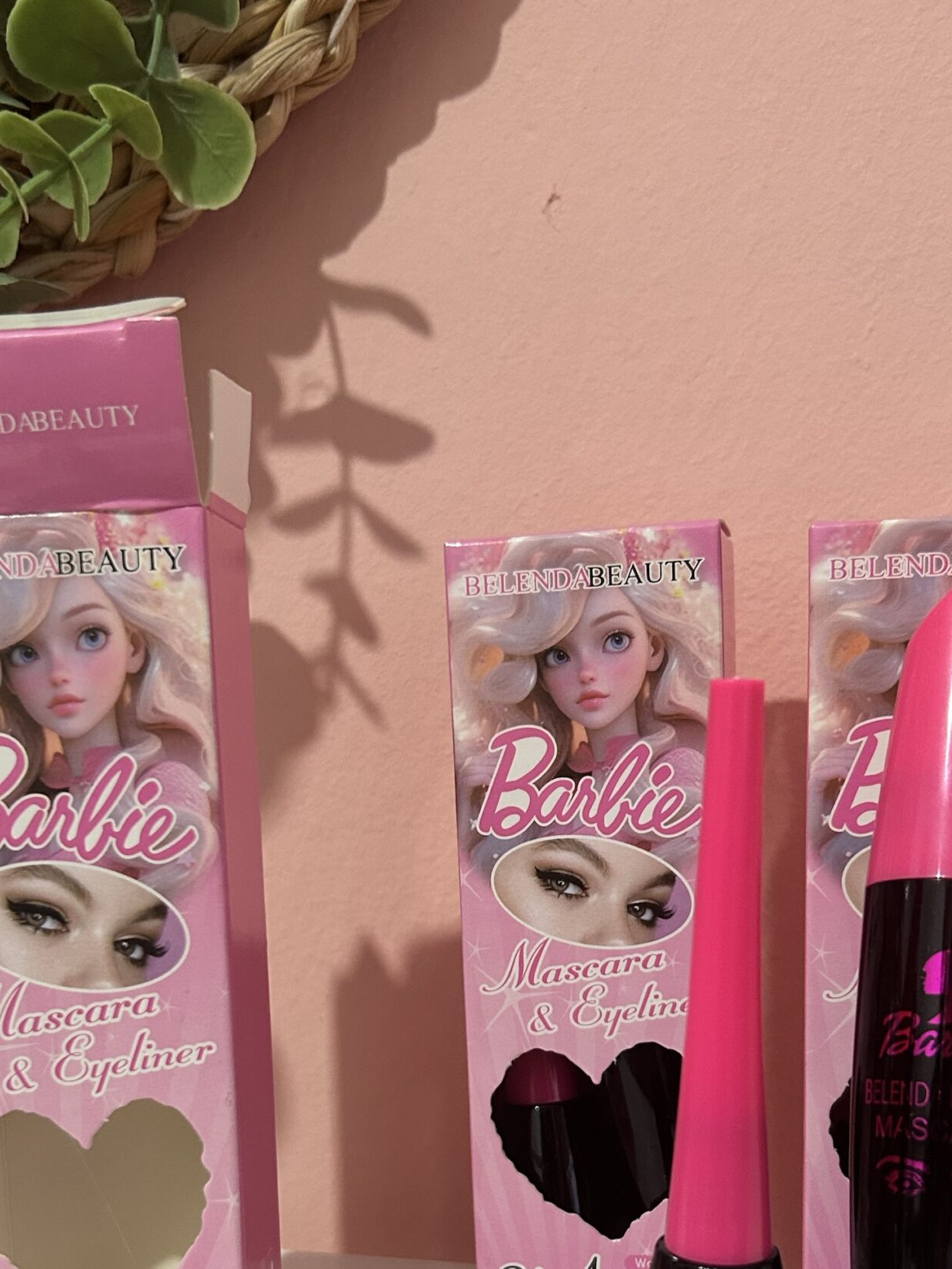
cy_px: 920
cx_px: 455
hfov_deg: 36.0
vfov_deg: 45.5
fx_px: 1467
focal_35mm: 40
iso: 200
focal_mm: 5.7
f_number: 1.5
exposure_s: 1/50
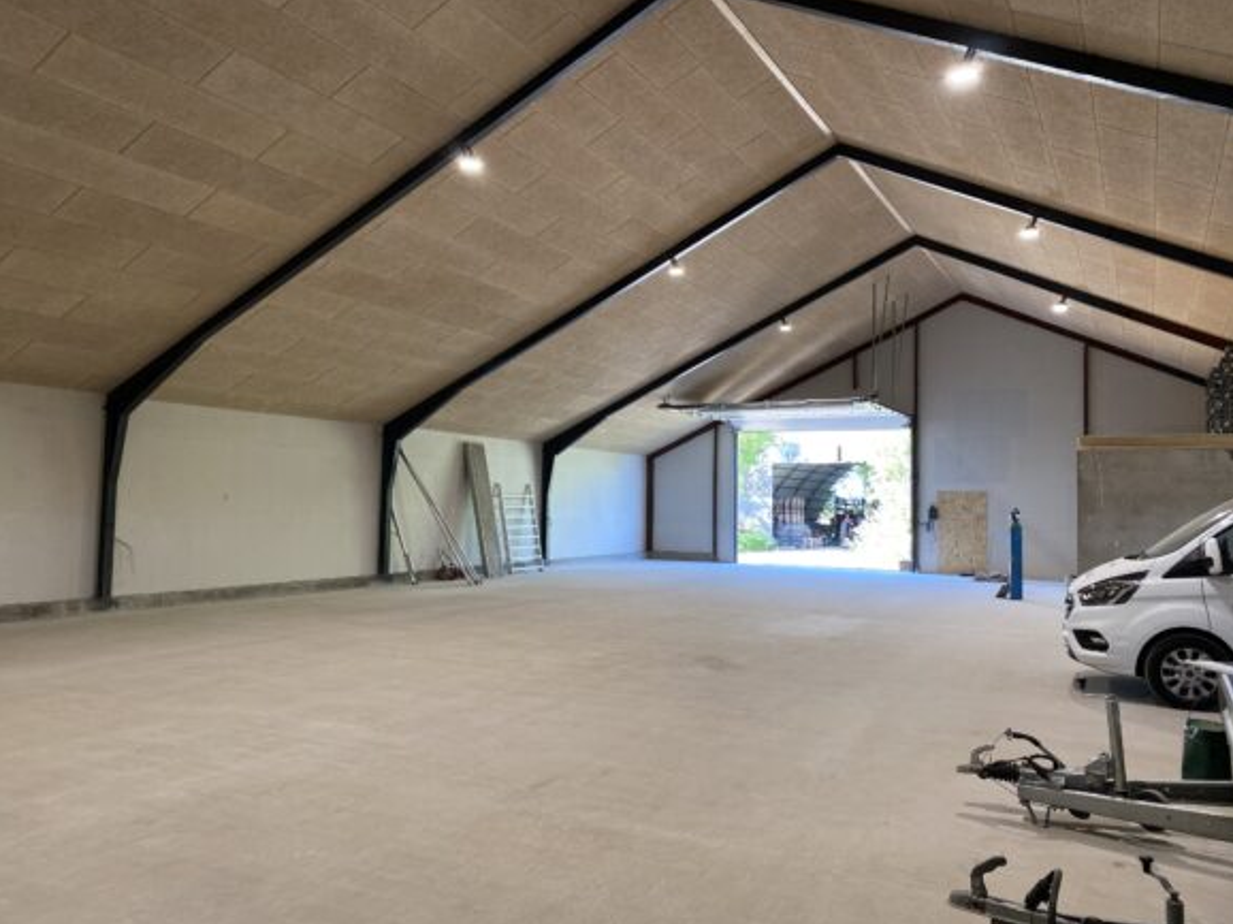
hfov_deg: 65.3
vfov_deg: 51.3
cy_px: 457
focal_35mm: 27
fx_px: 961
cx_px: 636
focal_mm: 4.25
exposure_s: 1/100
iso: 64
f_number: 1.8
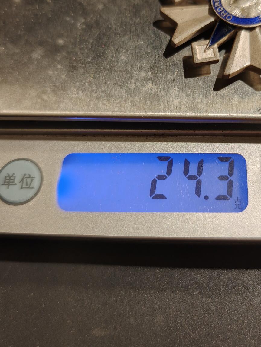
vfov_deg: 50.9
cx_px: 184
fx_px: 362
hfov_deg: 39.0
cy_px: 133
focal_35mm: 36
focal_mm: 6.06
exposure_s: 1/200
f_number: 1.6
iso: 200
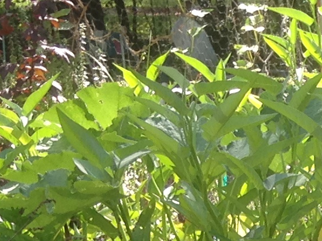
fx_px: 1822
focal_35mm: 196
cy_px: 457
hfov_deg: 9.4
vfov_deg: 7.3
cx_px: 649
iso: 50
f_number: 2.4
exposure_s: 1/264
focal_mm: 4.12
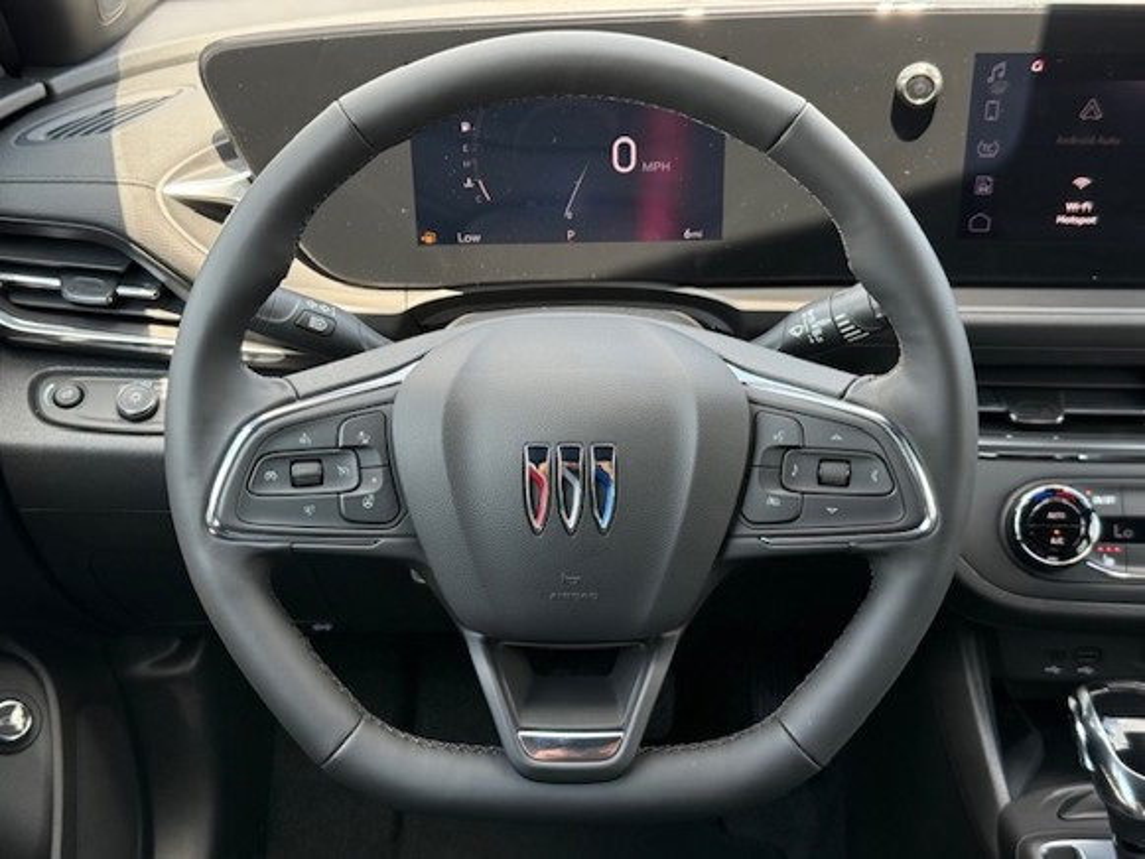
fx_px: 1588
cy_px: 430
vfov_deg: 30.3
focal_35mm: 48
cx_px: 572
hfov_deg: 39.6
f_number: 1.78
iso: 160
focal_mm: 6.76
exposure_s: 1/202
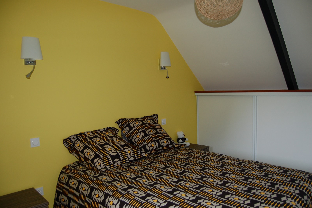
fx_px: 234
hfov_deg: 67.4
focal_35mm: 27
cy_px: 104
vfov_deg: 47.9
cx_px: 156
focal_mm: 18
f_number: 3.5
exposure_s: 1/60
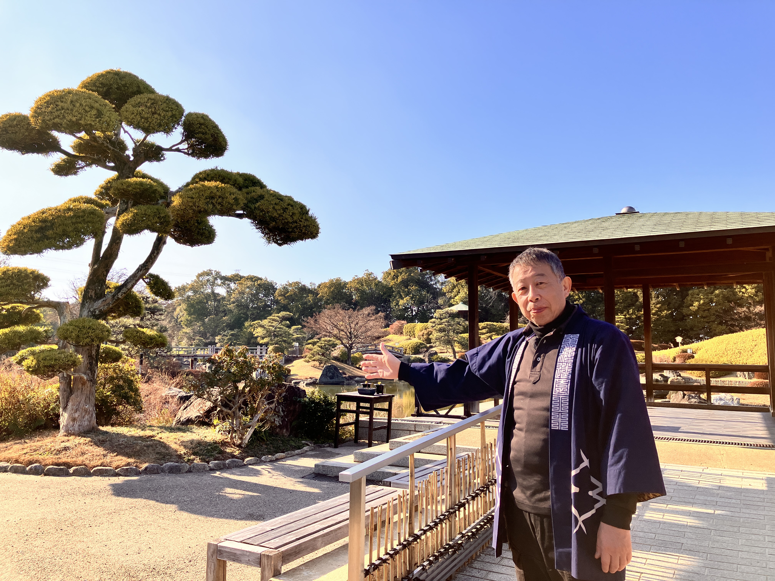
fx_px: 627
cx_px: 388
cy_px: 290
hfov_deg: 63.4
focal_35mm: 28
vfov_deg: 49.7
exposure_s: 1/1869
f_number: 1.8
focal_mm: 3.99
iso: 32
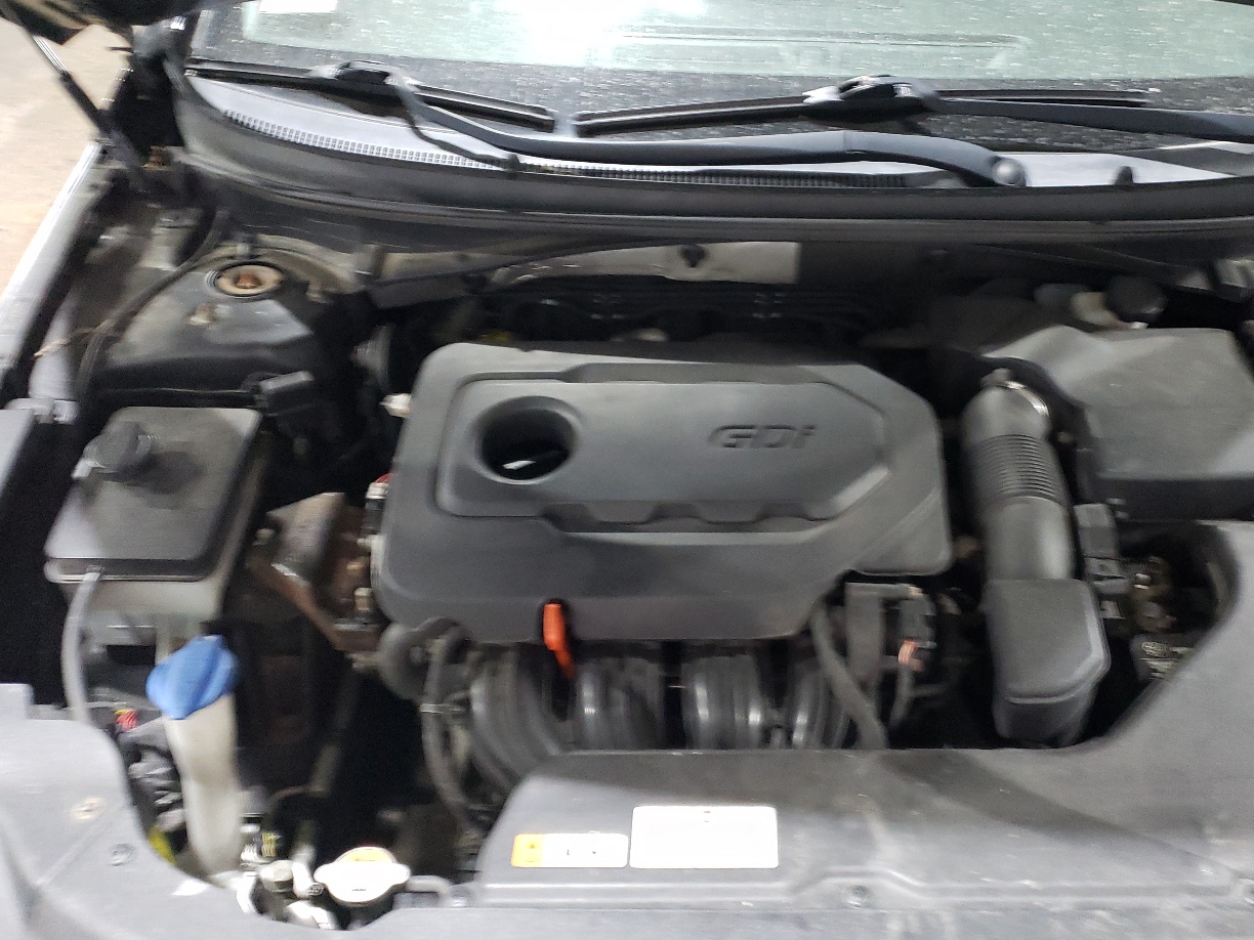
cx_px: 793
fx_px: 1232
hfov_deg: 53.3
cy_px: 431
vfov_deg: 41.8
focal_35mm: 34
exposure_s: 1/30
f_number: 1.5
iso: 408
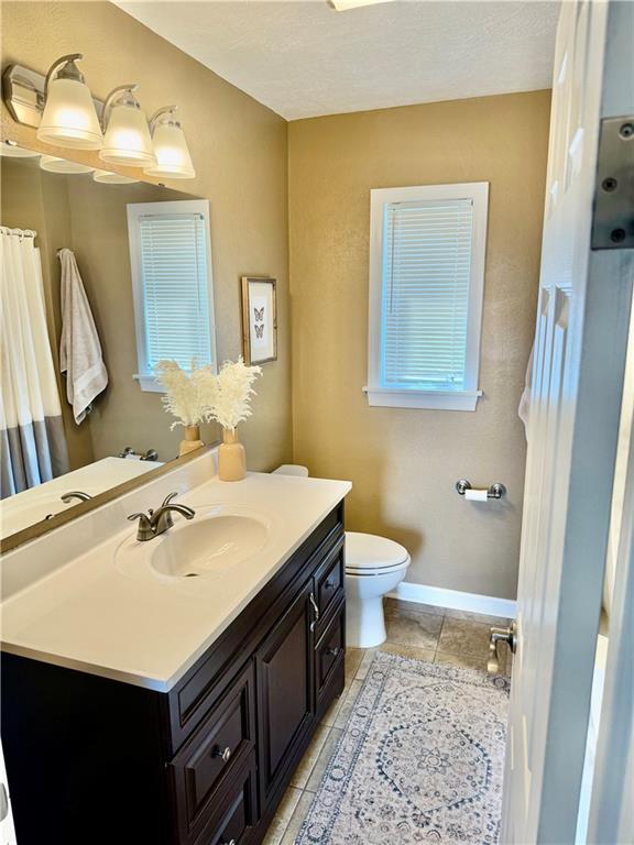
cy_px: 422
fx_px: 586
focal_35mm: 24
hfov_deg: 56.8
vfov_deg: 71.6
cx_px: 317
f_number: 1.78
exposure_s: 1/170
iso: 80
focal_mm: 6.76
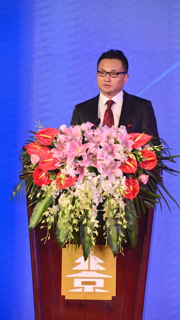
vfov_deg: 12.7
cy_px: 161
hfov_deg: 7.2
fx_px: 1433
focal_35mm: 169
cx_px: 101
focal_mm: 160
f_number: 5.6
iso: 800
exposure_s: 1/400
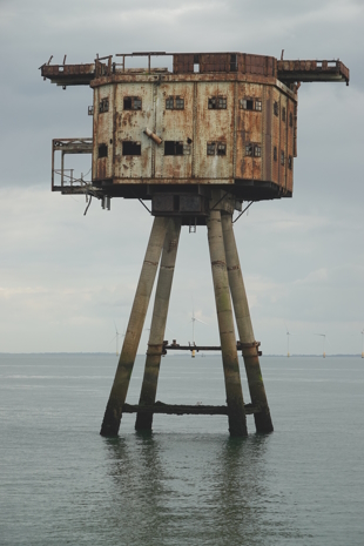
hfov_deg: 11.1
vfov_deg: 16.7
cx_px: 182
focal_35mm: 123
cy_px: 273
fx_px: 1865
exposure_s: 1/400
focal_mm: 44.93
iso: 100
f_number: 4
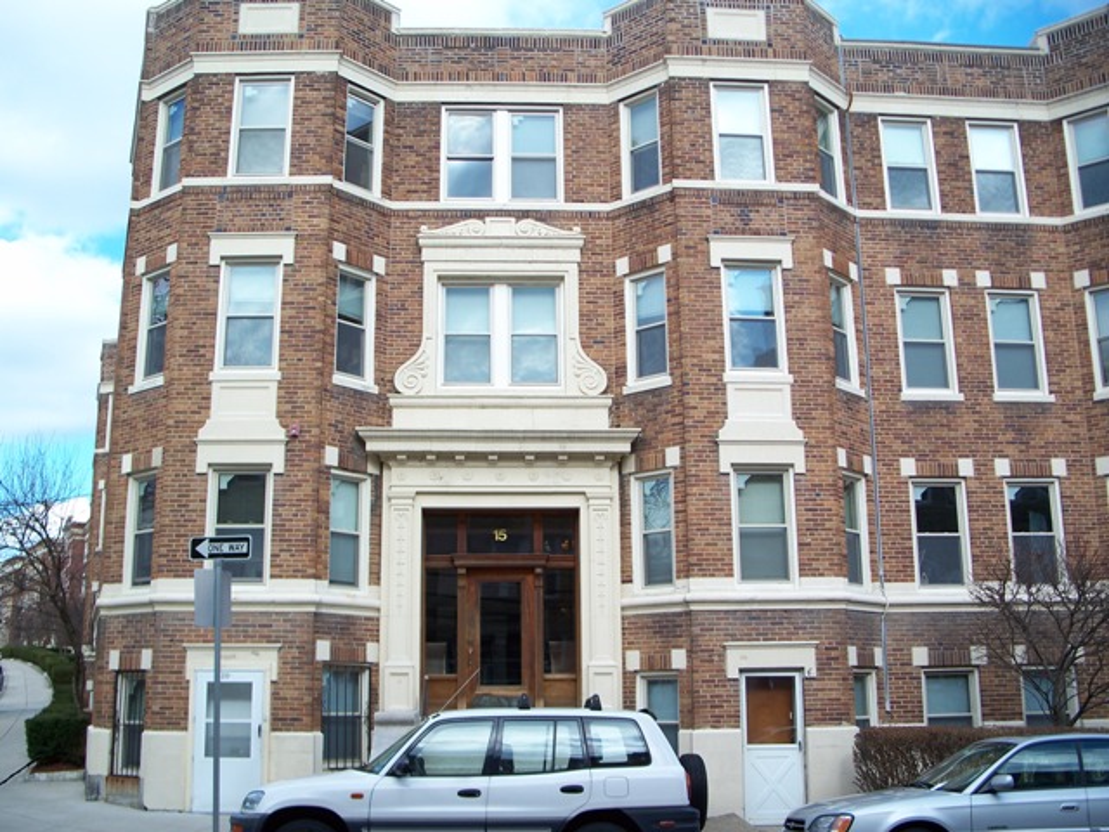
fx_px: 1185
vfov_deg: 38.7
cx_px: 554
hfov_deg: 50.1
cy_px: 416
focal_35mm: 37
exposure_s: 1/400
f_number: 2.8
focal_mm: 7.8
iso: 64
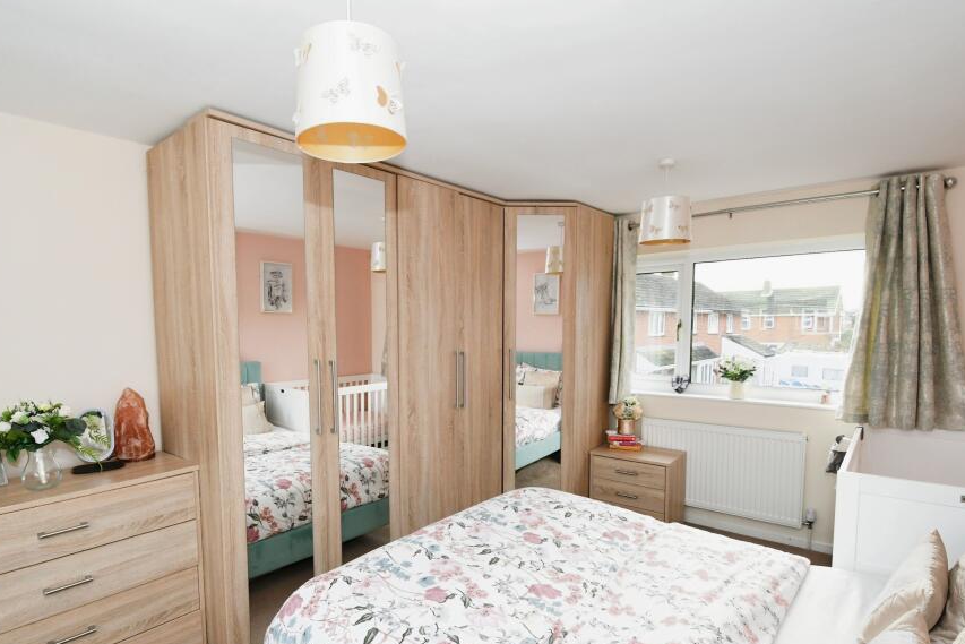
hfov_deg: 89.7
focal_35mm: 18
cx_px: 437
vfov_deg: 66.9
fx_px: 483
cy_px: 377
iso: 800
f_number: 7.1
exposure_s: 1/60
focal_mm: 10
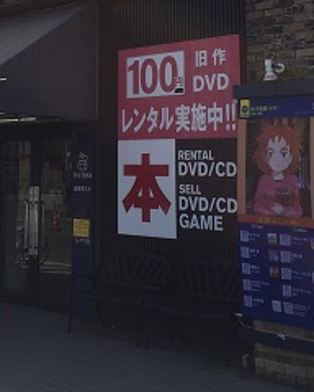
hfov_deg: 19.6
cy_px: 39
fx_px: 894
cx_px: 47
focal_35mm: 77
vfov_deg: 24.1
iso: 32
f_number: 2.2
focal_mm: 4.15
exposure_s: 1/2475
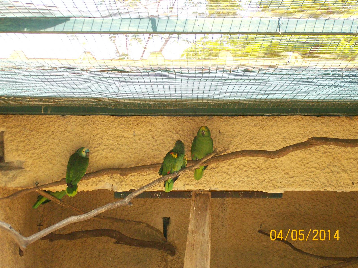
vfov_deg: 13.7
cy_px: 134
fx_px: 1116
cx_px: 179
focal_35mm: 108
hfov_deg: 18.2
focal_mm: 18
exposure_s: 1/125
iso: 140
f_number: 4.8
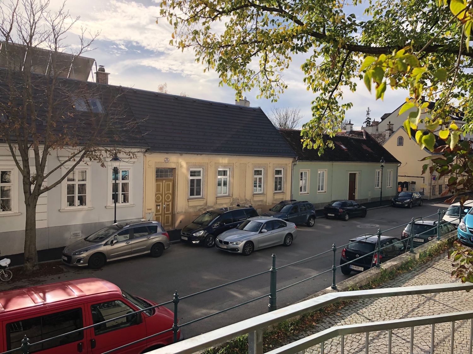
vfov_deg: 48.2
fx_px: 396
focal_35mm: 29
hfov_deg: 61.7
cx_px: 236
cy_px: 177
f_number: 1.8
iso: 20
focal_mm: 3.99
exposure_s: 1/2088
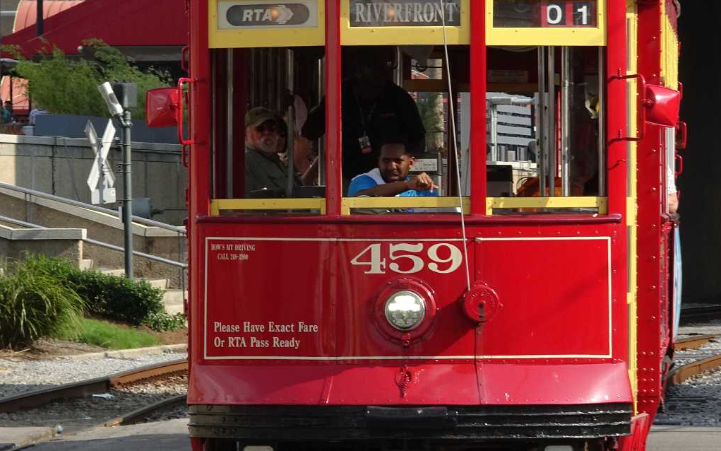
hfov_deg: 6.9
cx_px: 353
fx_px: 5953
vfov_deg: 4.3
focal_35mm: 303
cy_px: 163
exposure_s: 1/250
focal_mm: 34.17
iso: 100
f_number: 6.3
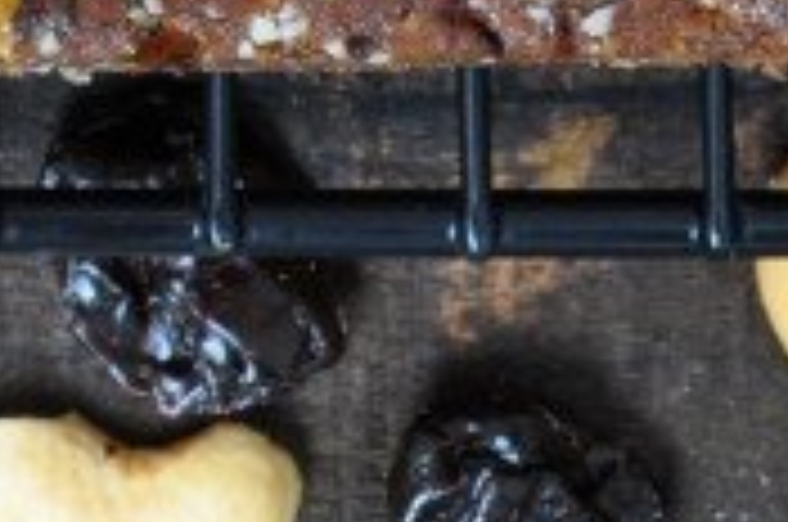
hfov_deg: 8.5
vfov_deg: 5.6
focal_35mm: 234
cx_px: -558
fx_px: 5113
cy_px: -880
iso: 400
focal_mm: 22
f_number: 6.3
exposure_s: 1/60
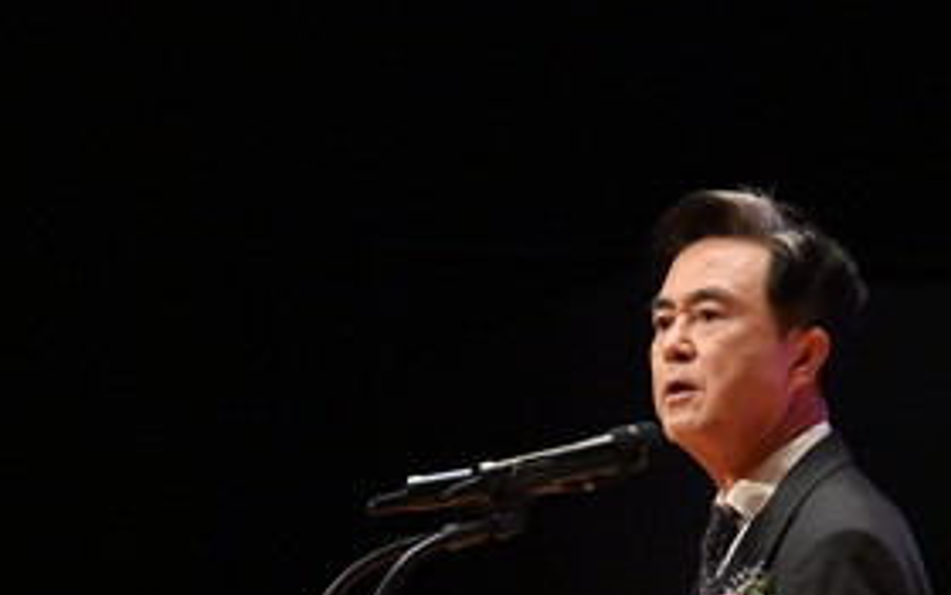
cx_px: 883
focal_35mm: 306
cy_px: 452
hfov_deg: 6.8
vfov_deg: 4.3
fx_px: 7931
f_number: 6.3
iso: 1000
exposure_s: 1/400
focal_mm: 140
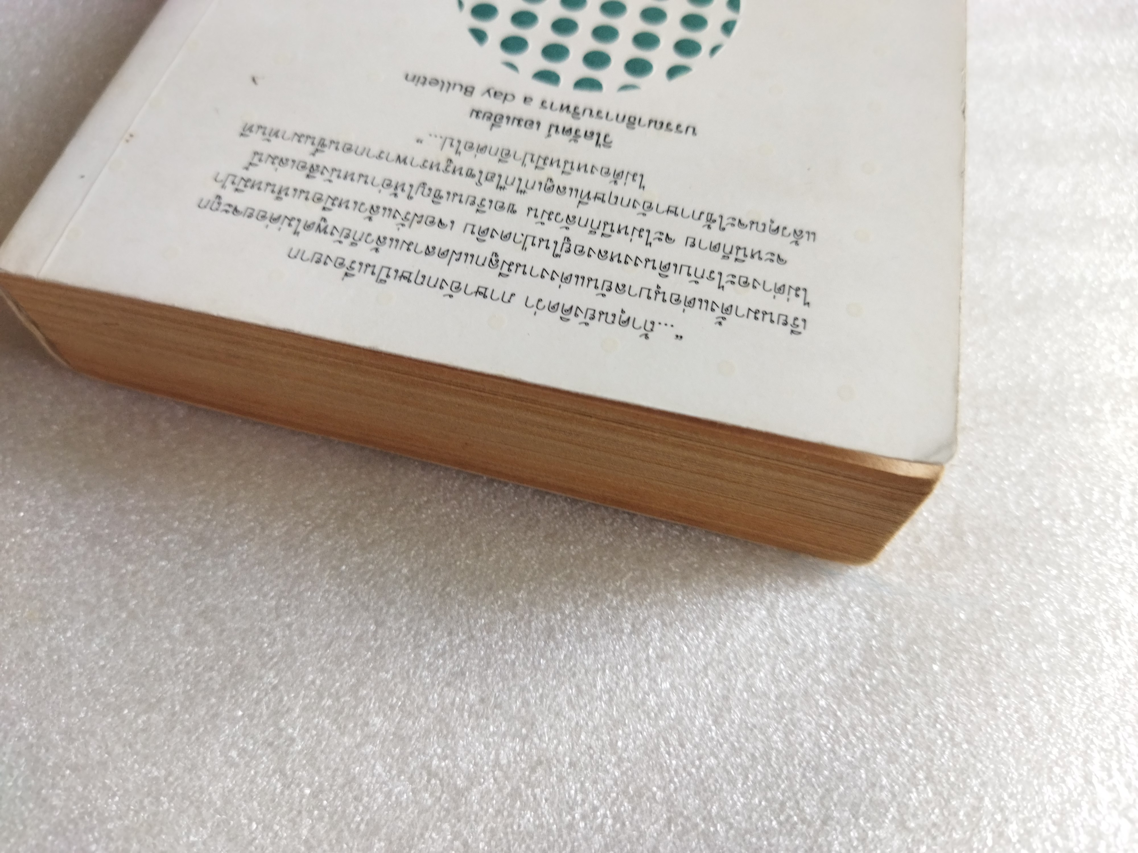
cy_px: 426
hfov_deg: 65.3
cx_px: 569
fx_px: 888
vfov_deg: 51.4
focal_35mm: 27
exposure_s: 1/60
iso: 156
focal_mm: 4.71
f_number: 1.79
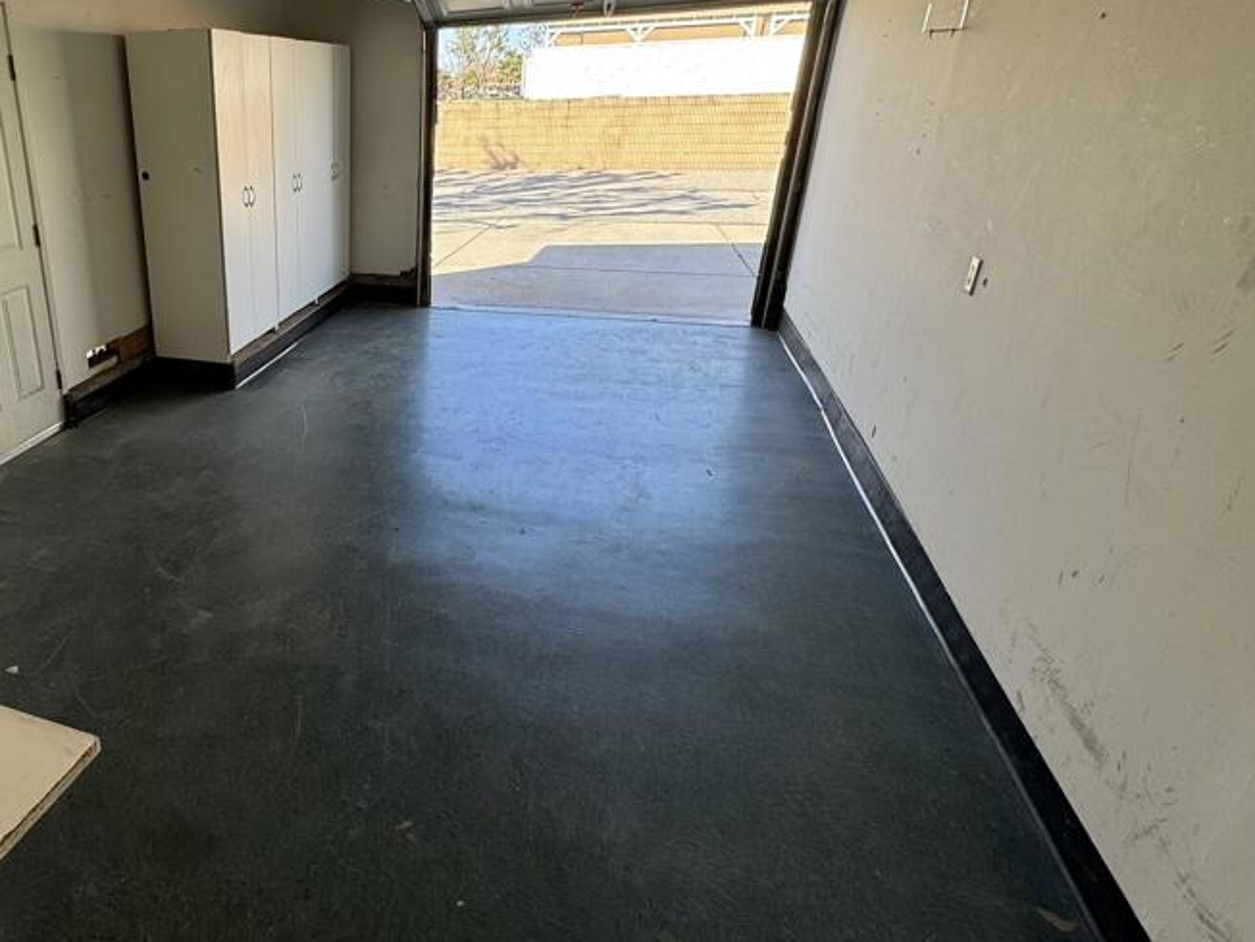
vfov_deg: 60.9
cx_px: 291
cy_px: 420
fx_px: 798
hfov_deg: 70.4
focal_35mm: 22
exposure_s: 1/157
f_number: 2.2
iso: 40
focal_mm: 2.22
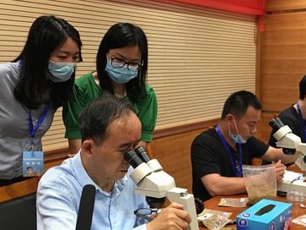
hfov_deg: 39.2
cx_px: 207
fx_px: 424
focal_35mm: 48
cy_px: 113
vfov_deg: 30.2
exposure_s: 1/17
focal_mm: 4.15
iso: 64
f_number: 2.2
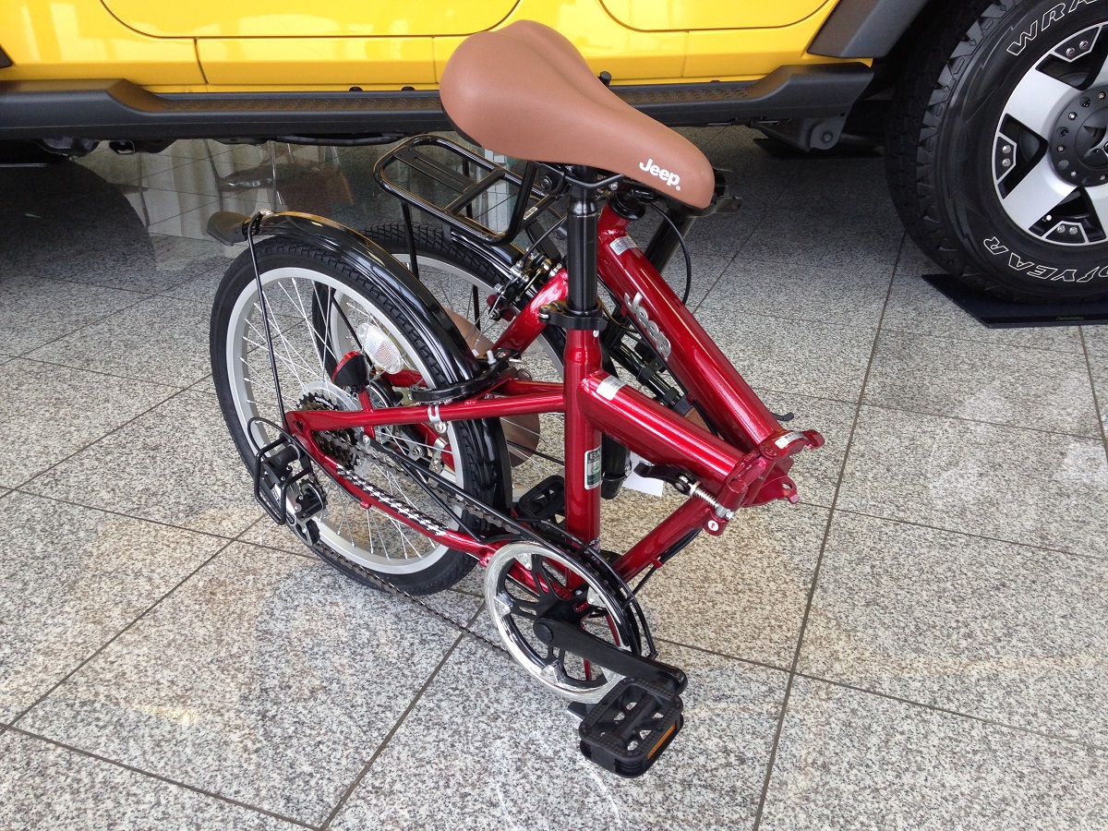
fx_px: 1056
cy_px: 416
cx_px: 554
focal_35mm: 33
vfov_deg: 42.9
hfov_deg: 55.4
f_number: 2.4
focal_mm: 4.12
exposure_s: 1/120
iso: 80
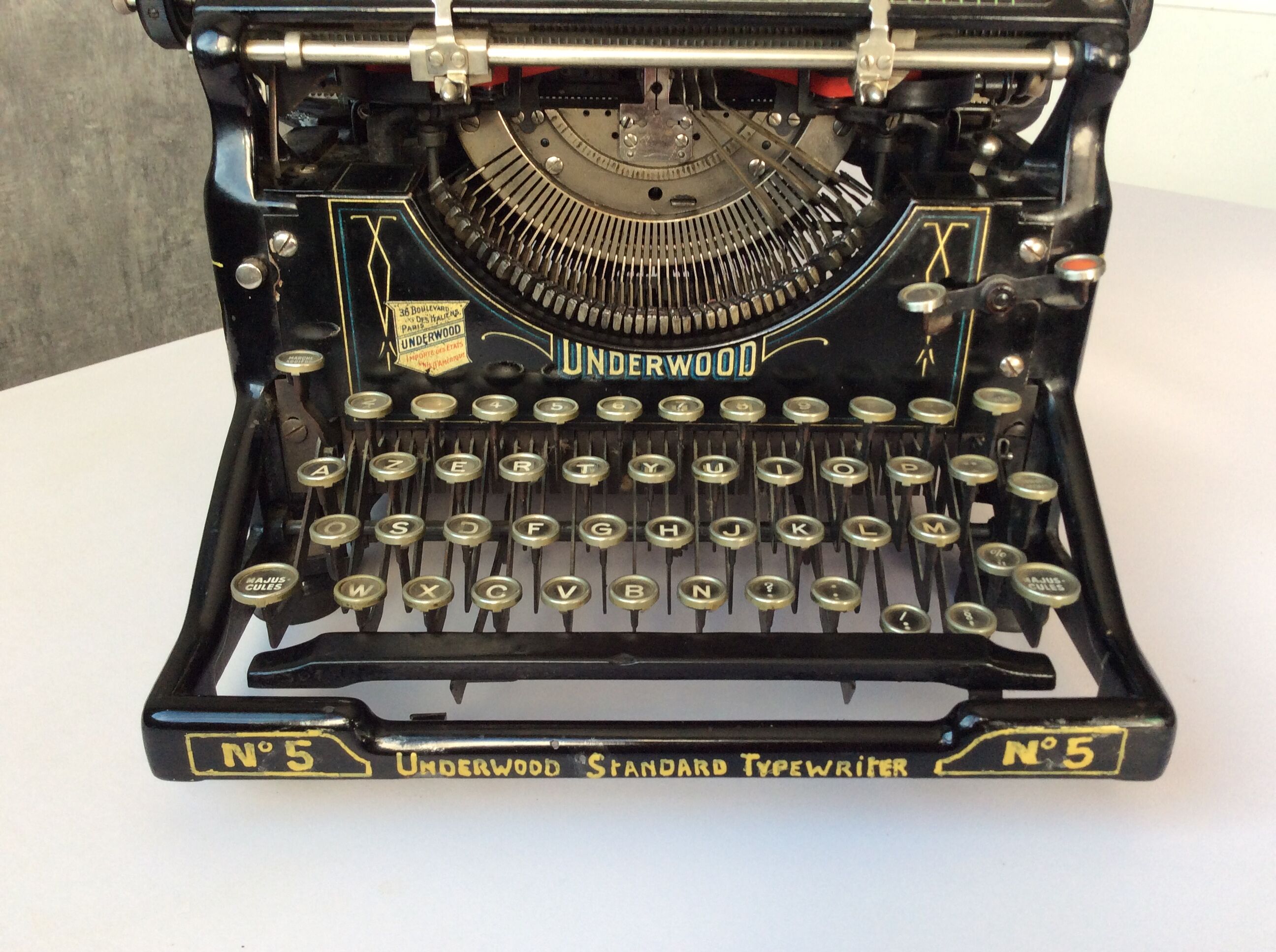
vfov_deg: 44.1
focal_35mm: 32
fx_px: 1178
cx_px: 638
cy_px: 476
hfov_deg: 56.9
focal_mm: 3.3
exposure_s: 1/100
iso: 64
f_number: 2.4
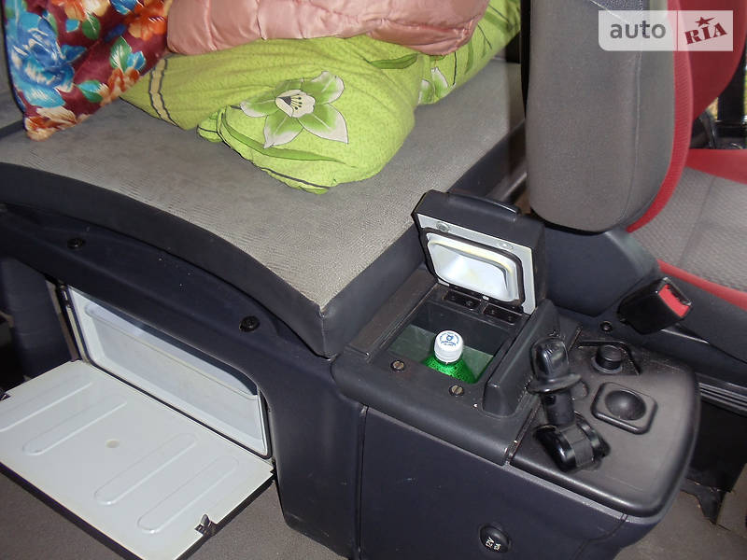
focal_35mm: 44
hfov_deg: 42.9
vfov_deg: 32.9
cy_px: 280
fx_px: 950
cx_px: 374
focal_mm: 6
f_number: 3.5
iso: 80
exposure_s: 1/8
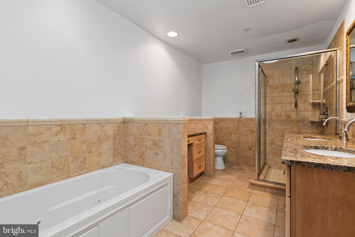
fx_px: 168
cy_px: 118
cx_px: 178
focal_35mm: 17
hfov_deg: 93.3
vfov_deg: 70.5
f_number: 7.1
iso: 400
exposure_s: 1/5
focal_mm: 17
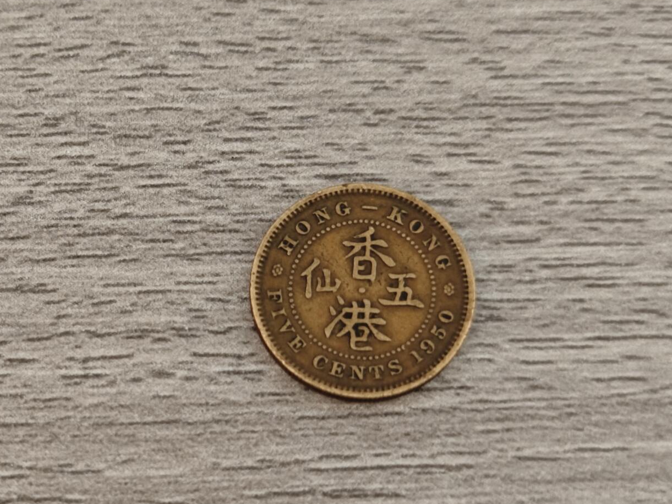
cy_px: 246
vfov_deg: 17.2
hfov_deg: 22.8
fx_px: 1670
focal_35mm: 86
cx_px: 354
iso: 500
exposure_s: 1/50
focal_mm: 8.7
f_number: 1.9
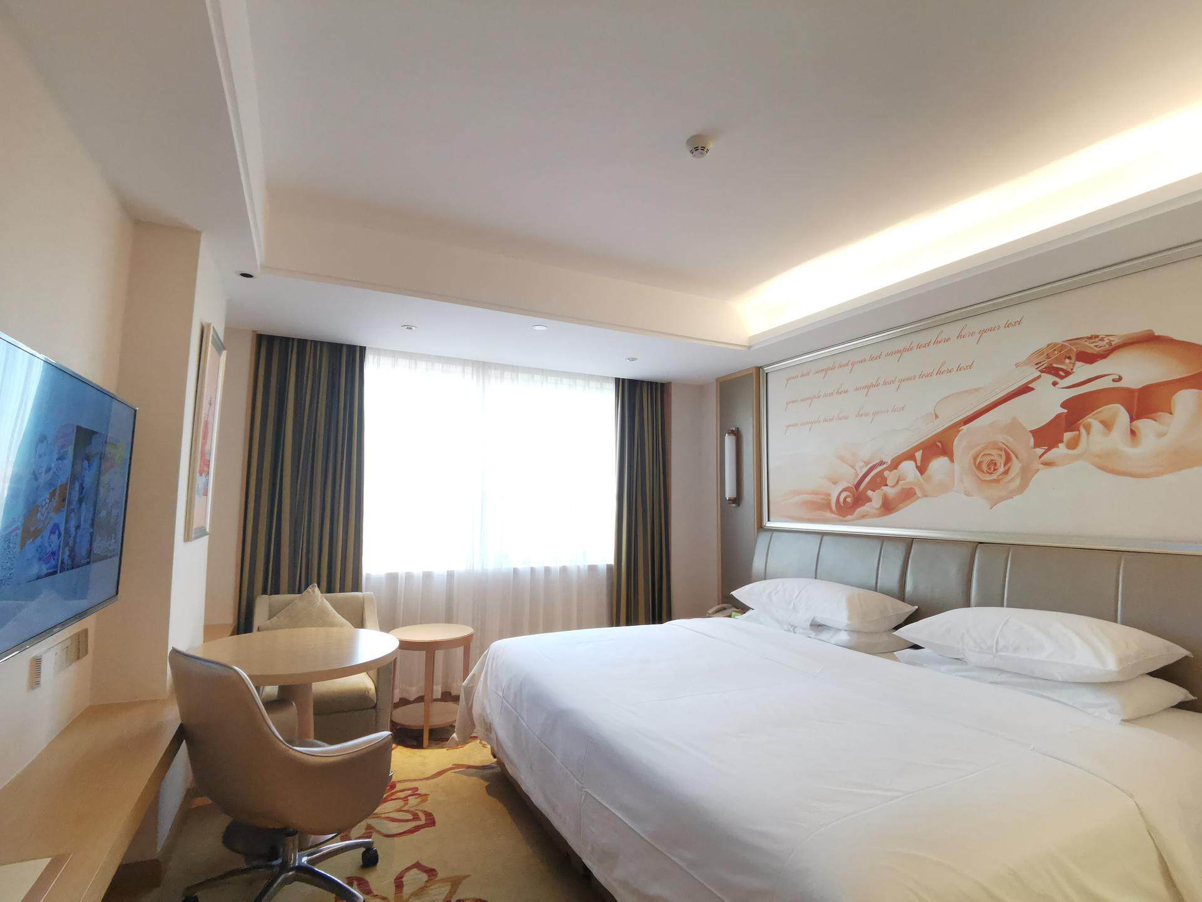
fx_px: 590
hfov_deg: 91.0
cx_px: 601
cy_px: 451
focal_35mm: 17
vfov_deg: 74.7
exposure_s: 1/30
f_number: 2.2
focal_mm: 2.26
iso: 200
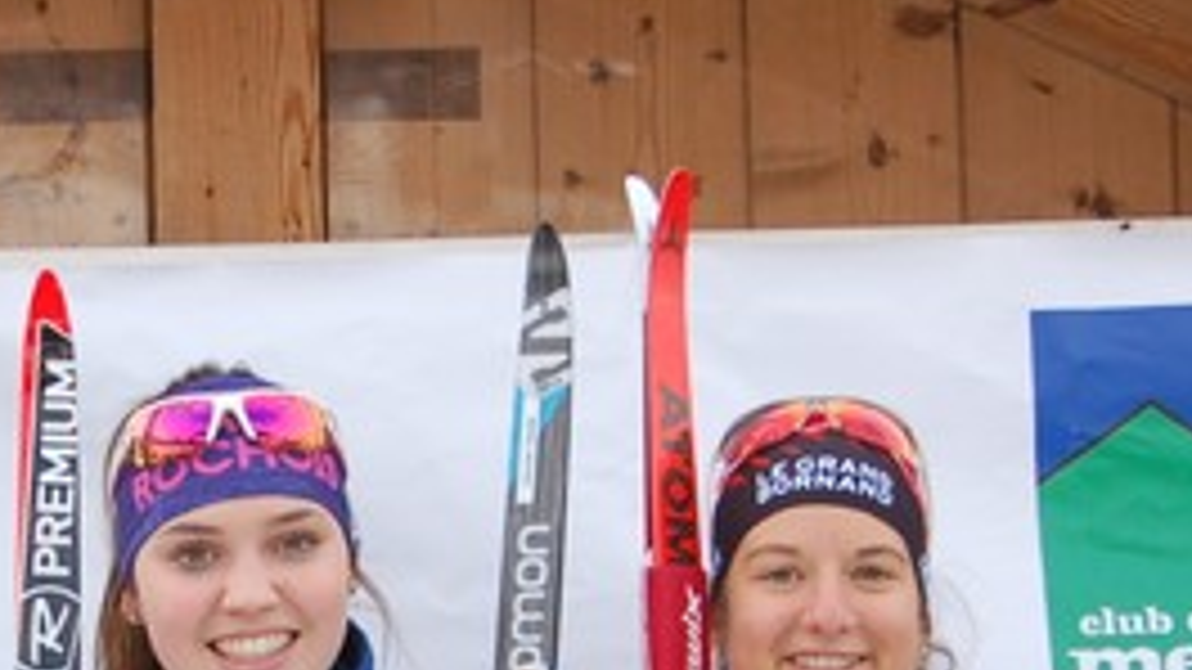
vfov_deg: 8.5
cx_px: 229
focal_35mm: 142
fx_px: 4488
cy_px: 791
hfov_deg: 15.0
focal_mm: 30
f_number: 5.6
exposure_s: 1/125
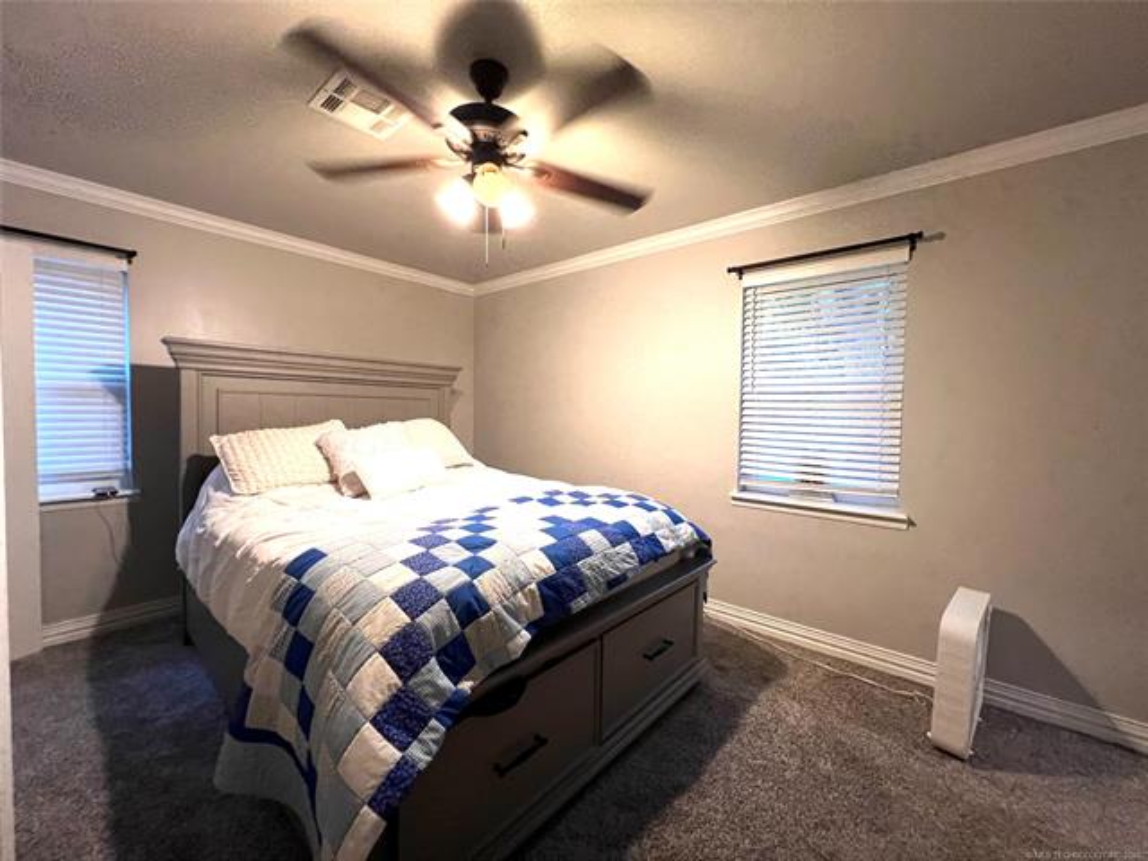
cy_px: 430
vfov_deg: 89.9
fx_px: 431
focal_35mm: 13
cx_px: 574
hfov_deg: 106.2
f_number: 1.8
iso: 500
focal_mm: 1.57
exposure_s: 1/60
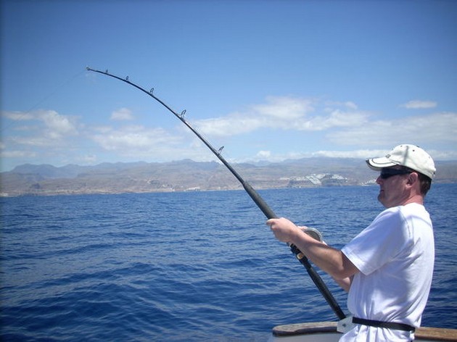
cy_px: 171
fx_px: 488
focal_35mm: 37
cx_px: 228
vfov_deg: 38.6
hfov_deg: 50.2
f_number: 5.6
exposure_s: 1/285
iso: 64
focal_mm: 6.2
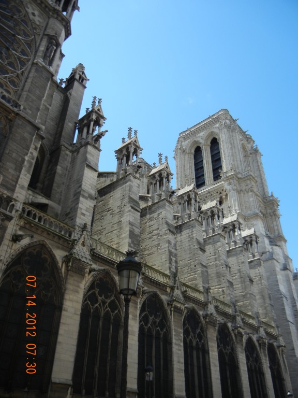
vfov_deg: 60.0
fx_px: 344
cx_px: 149
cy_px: 199
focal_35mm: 30
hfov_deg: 46.8
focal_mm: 5.4
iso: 160
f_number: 7
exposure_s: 1/257
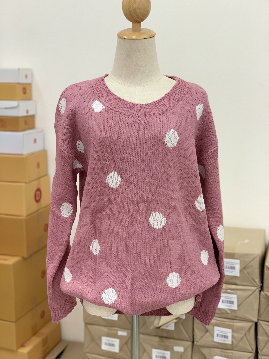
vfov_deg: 36.8
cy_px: 180
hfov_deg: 28.0
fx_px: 539
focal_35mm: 52
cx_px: 134
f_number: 2.4
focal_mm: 6
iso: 80
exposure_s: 1/50
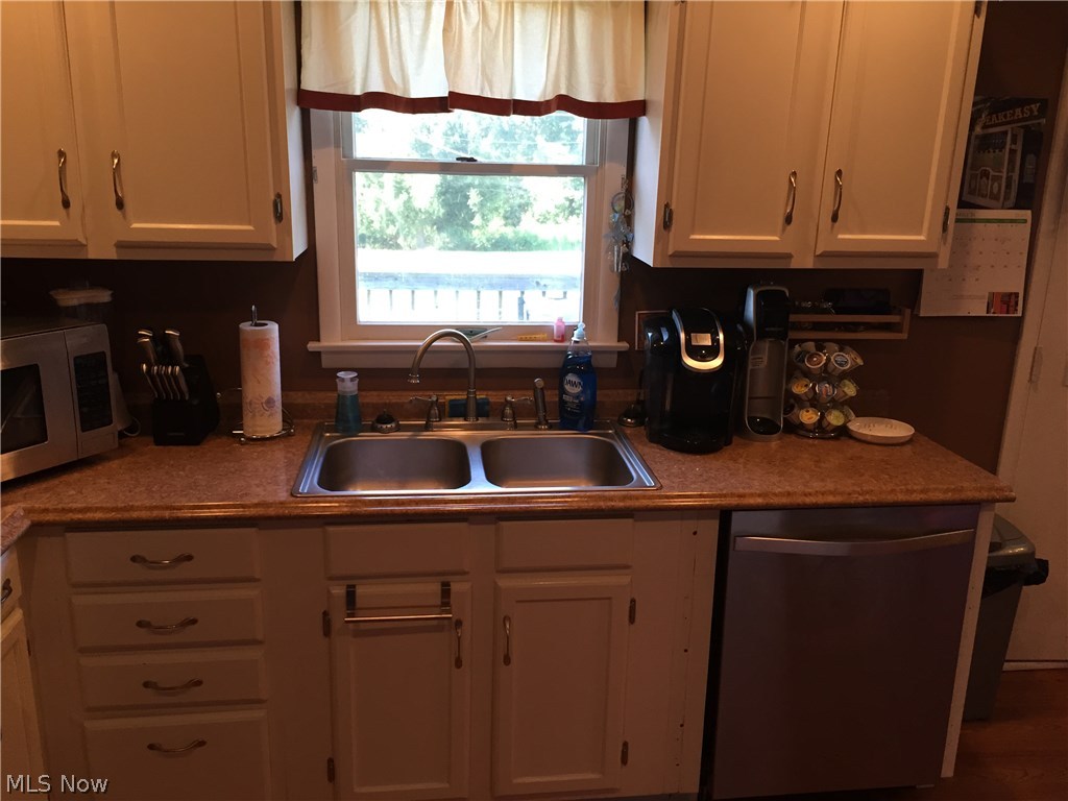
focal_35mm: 29
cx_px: 534
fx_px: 895
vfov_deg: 48.2
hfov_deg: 61.7
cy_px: 400
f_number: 2.2
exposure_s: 1/30
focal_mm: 4.15
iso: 50
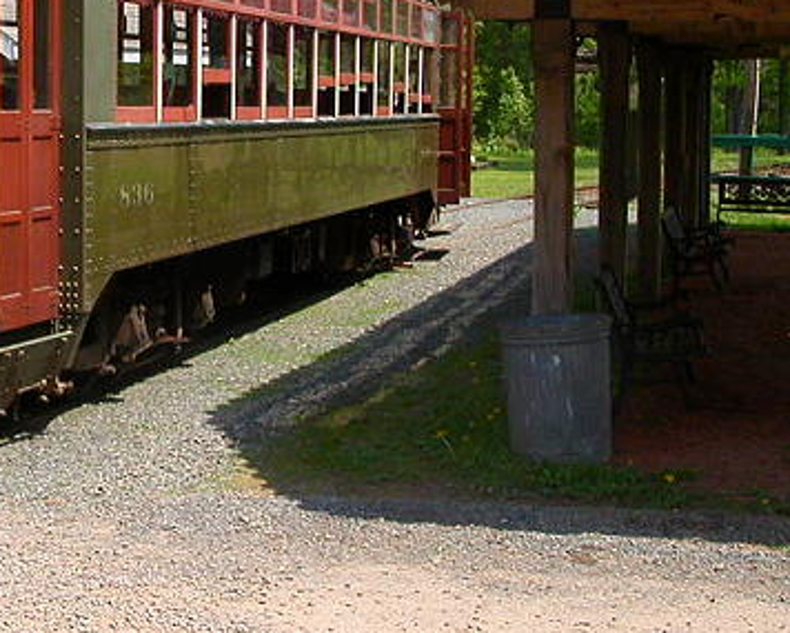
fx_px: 1661
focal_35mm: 71
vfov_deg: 21.5
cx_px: 149
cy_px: 217
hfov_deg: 26.2
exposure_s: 1/438
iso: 100
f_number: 4.5
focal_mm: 5.6
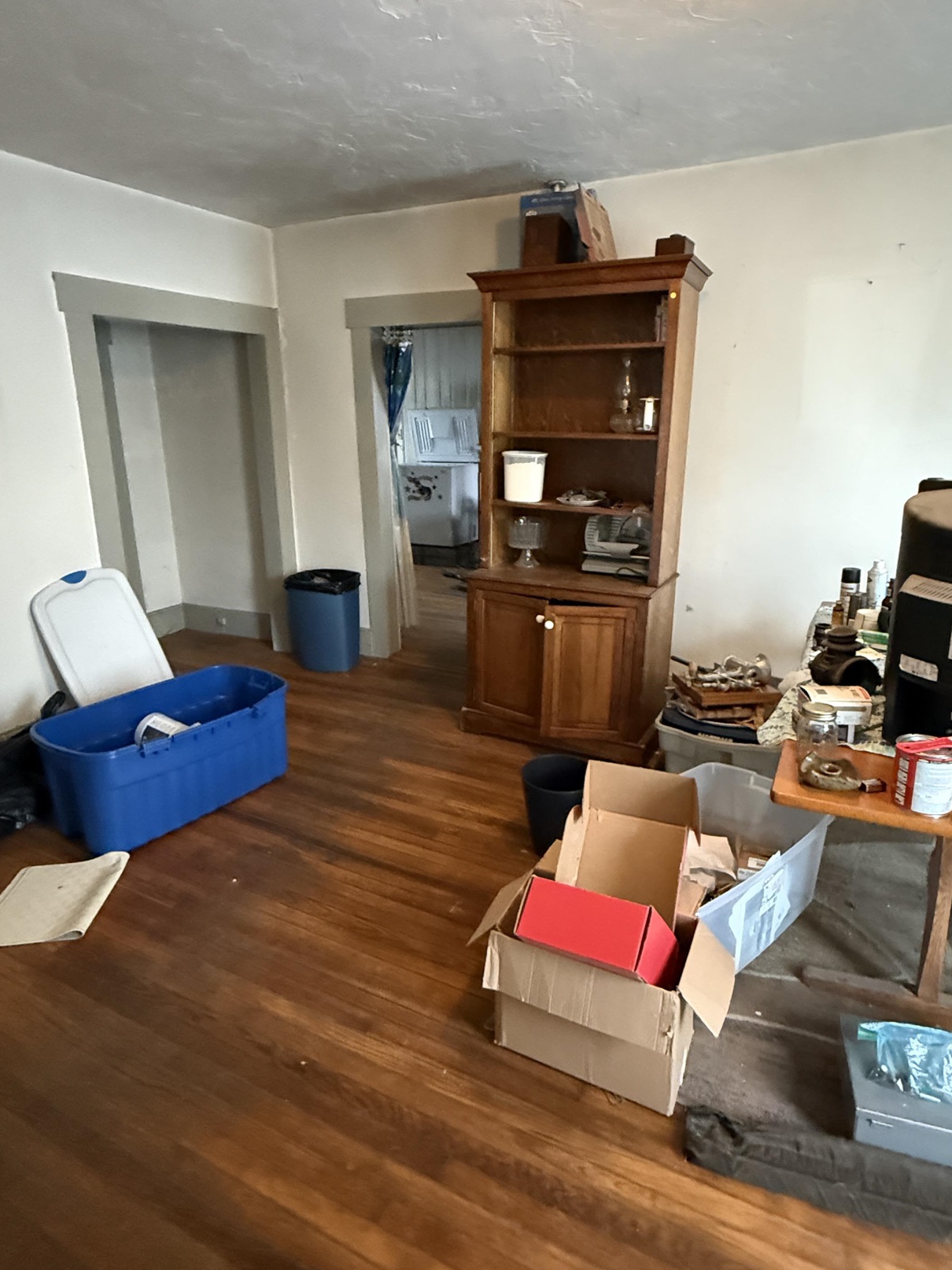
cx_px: 493
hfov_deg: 66.0
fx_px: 733
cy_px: 613
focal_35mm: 20
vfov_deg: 81.7
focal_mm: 2.22
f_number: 2.2
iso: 1250
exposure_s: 1/40
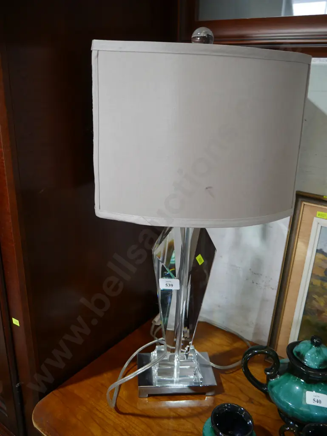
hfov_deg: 49.8
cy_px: 218
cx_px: 164
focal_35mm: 28
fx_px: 352
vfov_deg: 63.4
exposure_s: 1/60
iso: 320
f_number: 3.5
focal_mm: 14
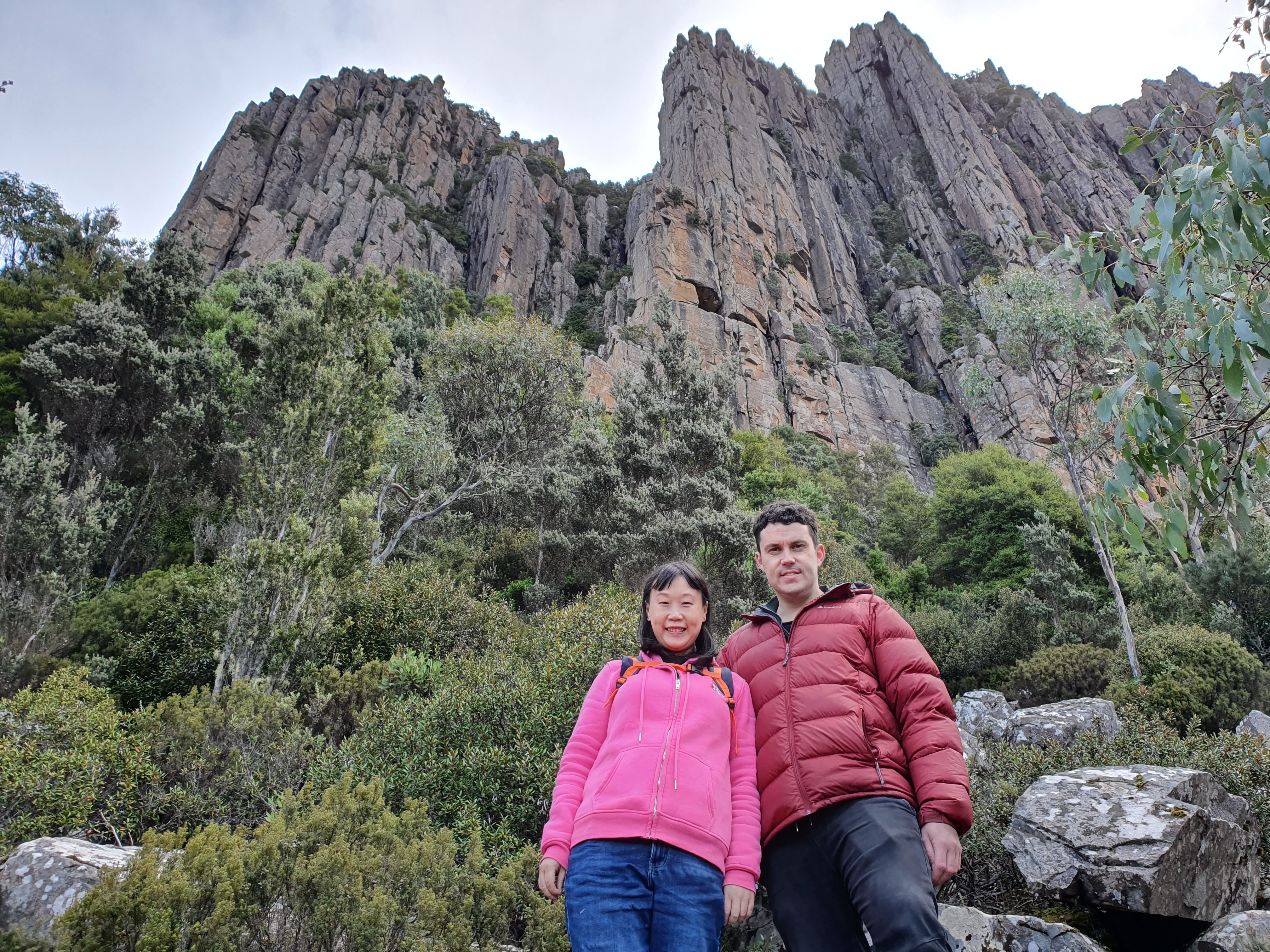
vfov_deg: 53.1
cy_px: 476
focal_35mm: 26
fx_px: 954
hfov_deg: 67.3
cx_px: 635
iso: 50
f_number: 2.4
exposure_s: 1/257
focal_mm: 4.32
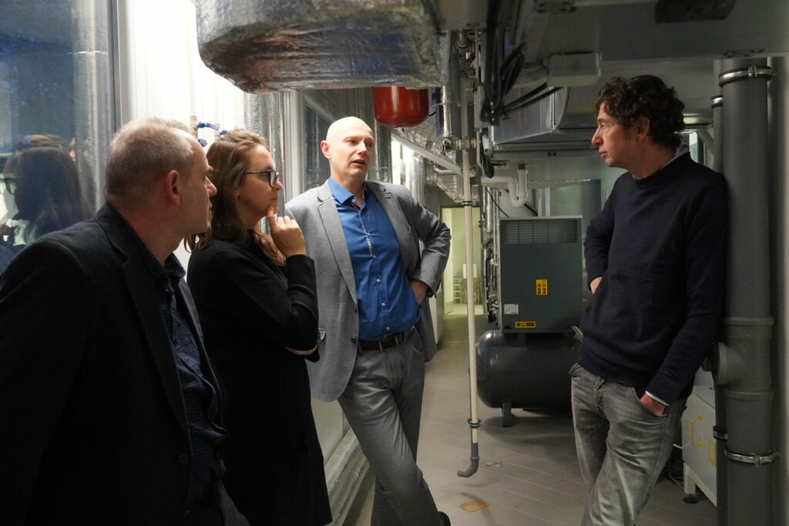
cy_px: 263
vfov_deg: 36.9
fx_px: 789
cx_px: 394
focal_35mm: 36
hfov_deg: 53.1
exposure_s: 1/125
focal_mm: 24
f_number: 4
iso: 6400
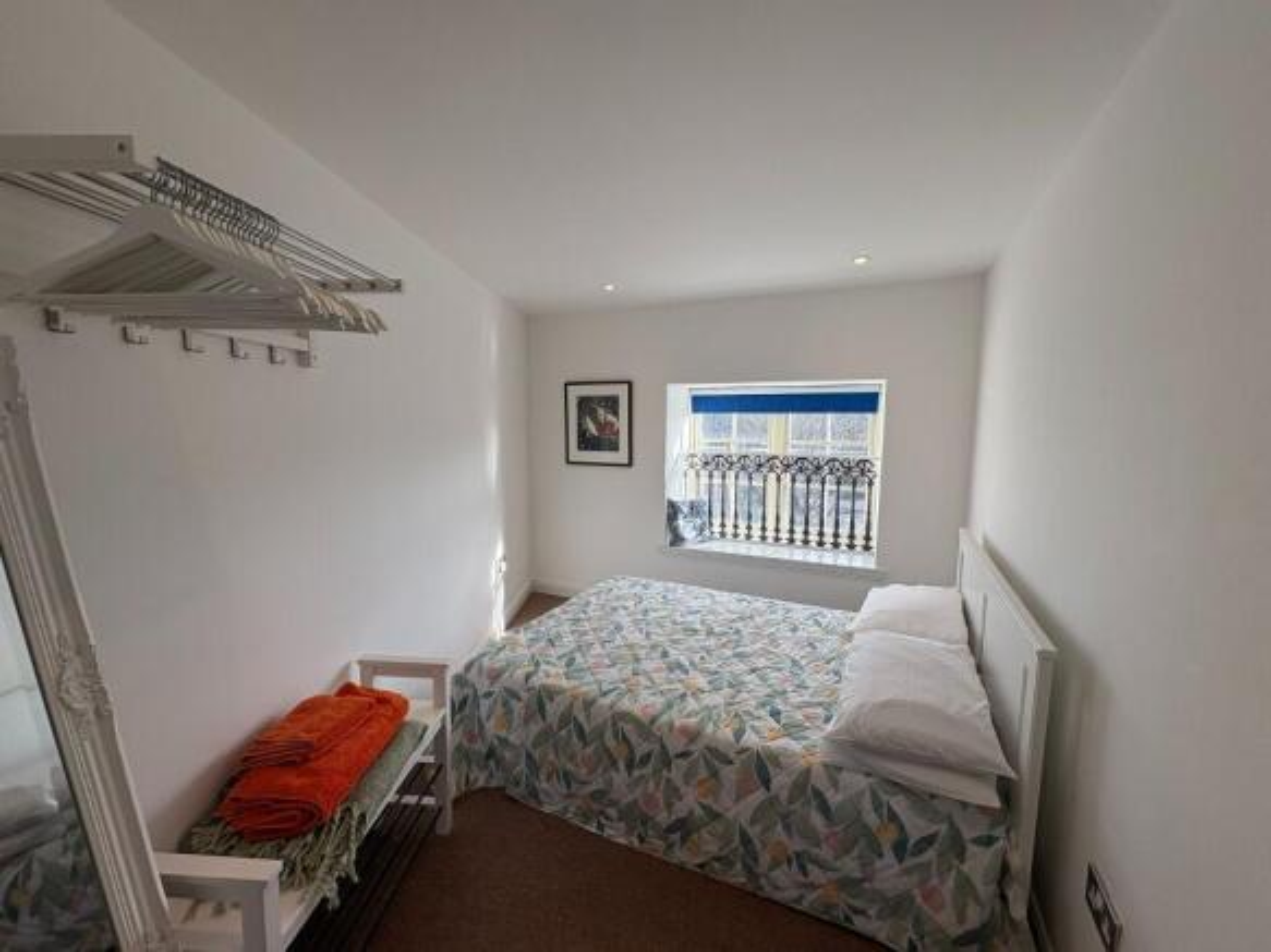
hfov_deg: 102.1
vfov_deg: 85.7
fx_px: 514
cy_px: 476
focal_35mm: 14
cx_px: 636
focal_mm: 2.22
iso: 64
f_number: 2.2
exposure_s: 1/303
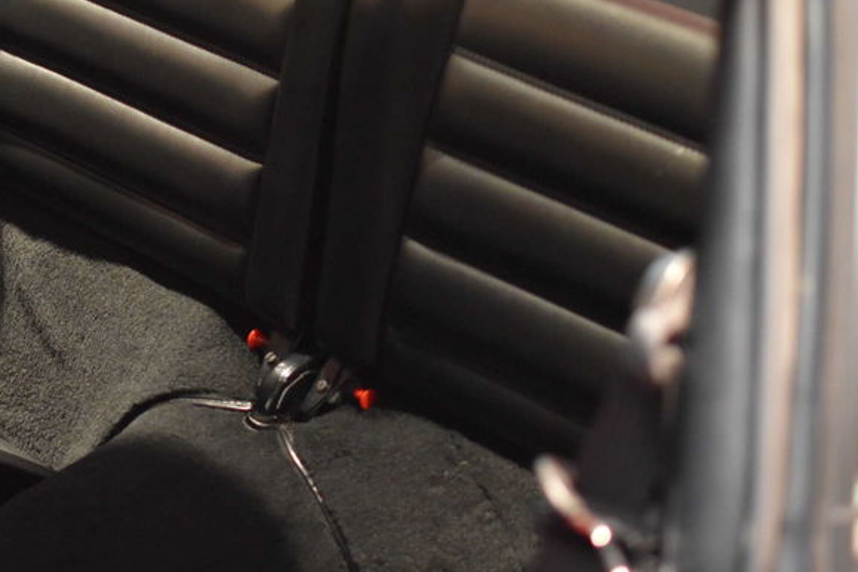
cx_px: 262
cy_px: 336
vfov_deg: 14.7
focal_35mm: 93
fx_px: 2214
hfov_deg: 21.8
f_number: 1.8
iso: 2800
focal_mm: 35
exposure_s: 1/60
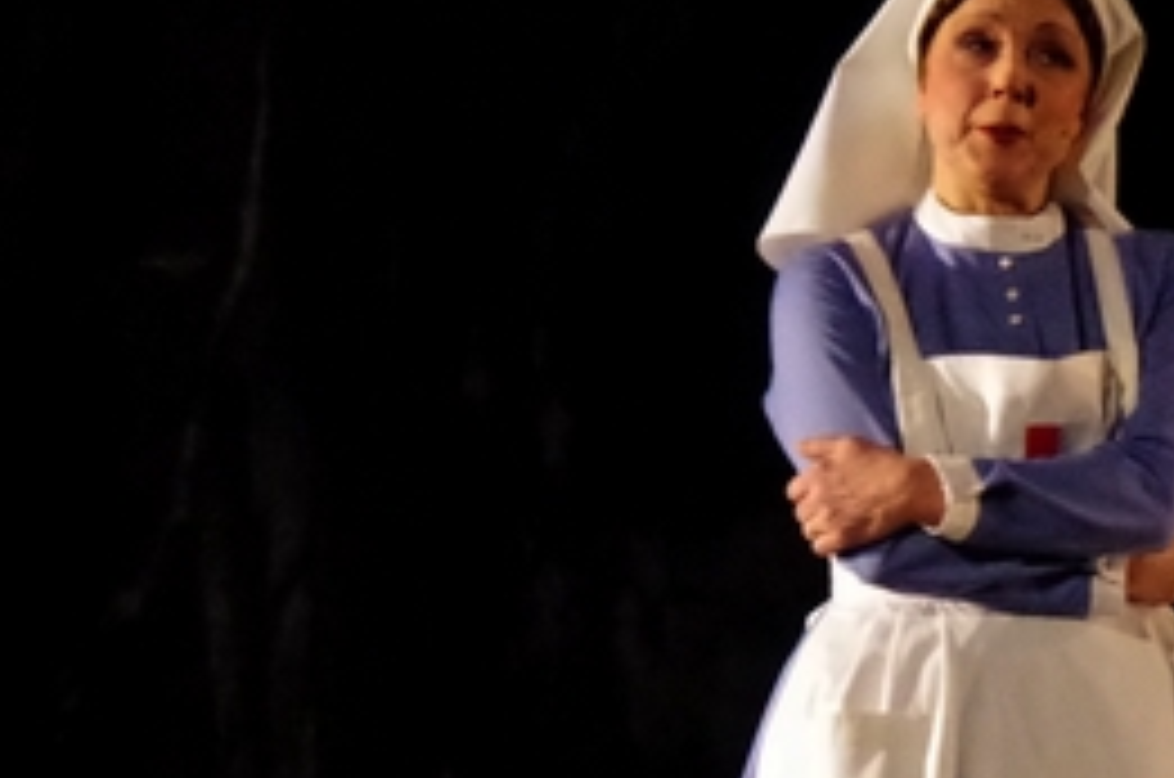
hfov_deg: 4.7
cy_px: 567
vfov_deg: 3.1
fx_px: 14355
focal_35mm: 441
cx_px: 1763
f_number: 4.5
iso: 6400
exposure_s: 1/160
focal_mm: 80
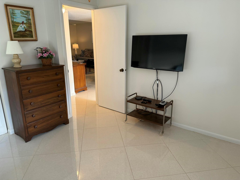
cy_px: 90
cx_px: 120
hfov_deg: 71.6
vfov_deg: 56.8
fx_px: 166
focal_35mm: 24
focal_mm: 6.76
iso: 160
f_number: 1.78
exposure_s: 1/60
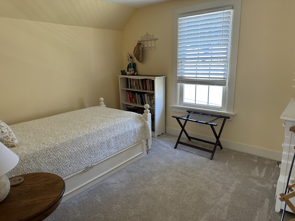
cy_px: 110
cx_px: 148
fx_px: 205
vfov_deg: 56.8
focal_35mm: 24
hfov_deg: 71.6
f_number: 1.78
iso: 200
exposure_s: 1/121
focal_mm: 6.86
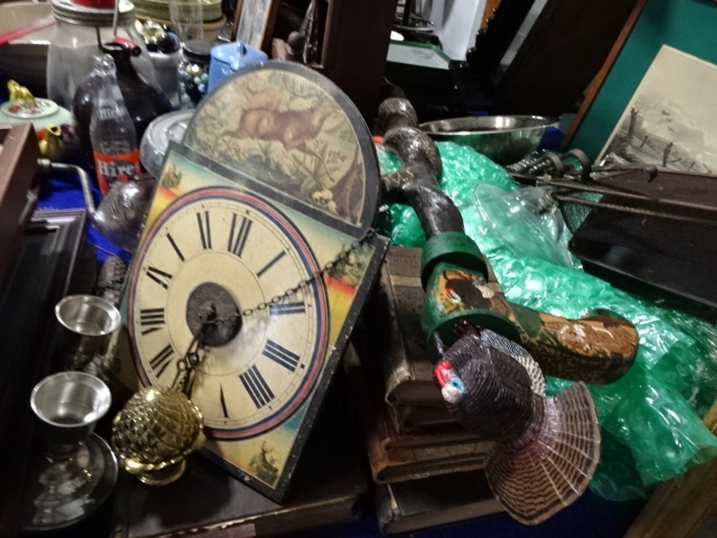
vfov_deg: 56.8
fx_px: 497
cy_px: 269
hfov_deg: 71.6
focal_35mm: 24
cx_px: 358
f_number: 3.5
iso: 640
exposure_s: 1/30
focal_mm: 4.1
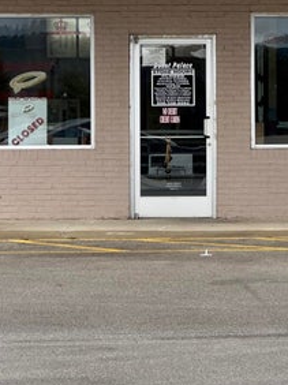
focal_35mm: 175
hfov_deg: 8.5
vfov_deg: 11.3
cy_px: 117
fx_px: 1944
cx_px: 214
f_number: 2.8
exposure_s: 1/205
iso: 32
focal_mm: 9
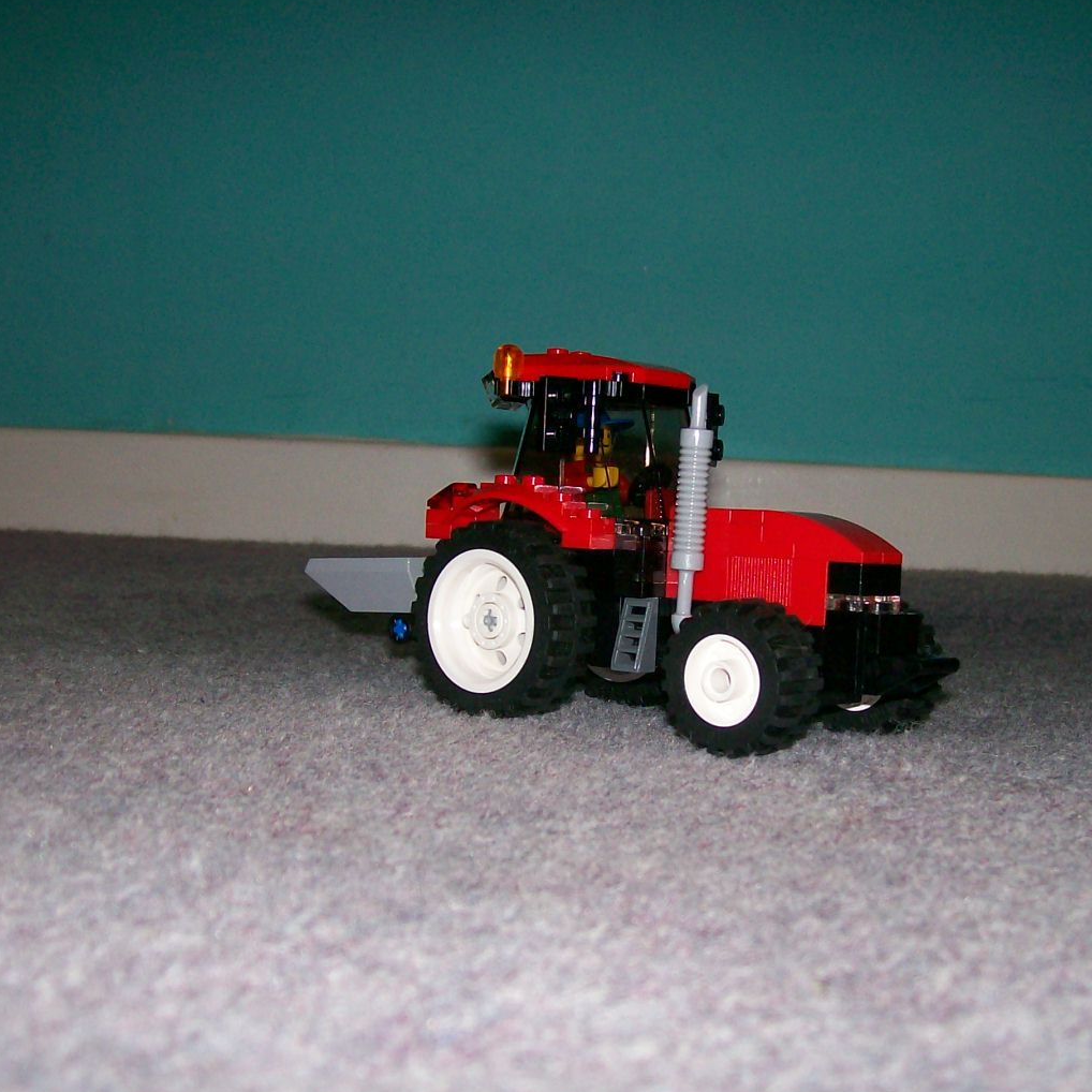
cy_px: 563
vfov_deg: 34.0
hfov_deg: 34.0
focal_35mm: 50
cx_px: 611
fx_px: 1785
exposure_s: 1/64
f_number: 2.7
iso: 80
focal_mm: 6
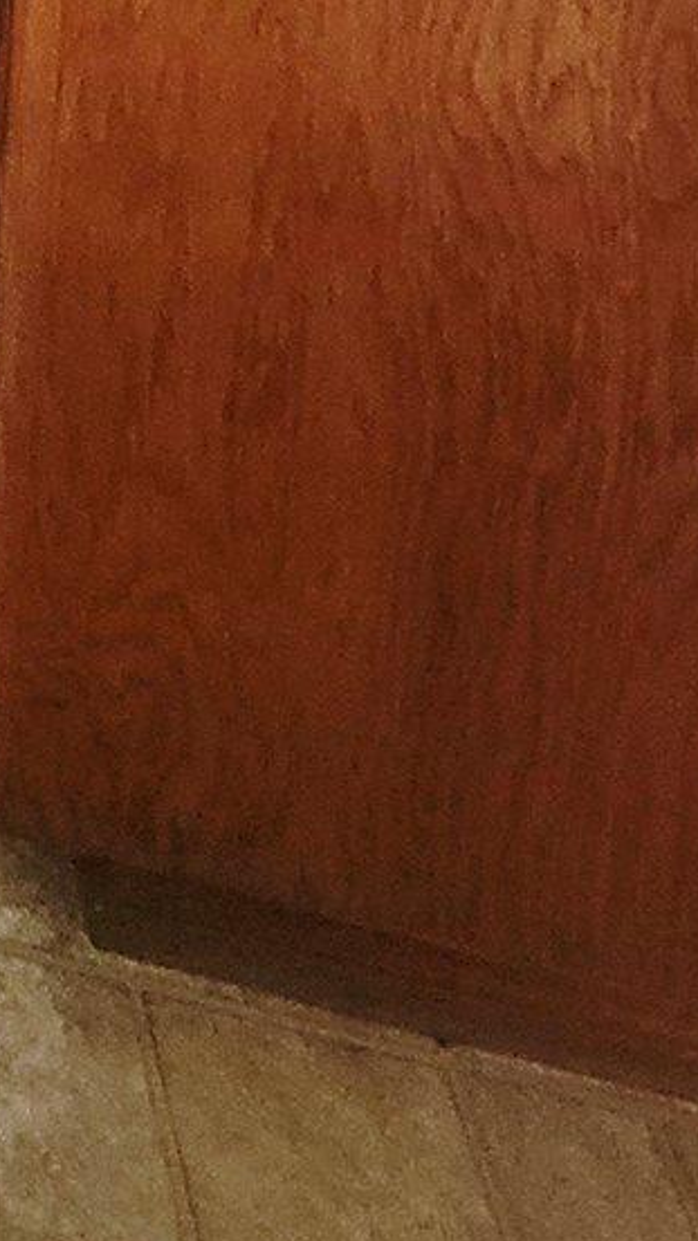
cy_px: -1010
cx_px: -927
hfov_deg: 14.4
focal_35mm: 59
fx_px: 1942
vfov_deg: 21.7
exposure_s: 1/30
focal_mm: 2.2
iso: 500
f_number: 2.2
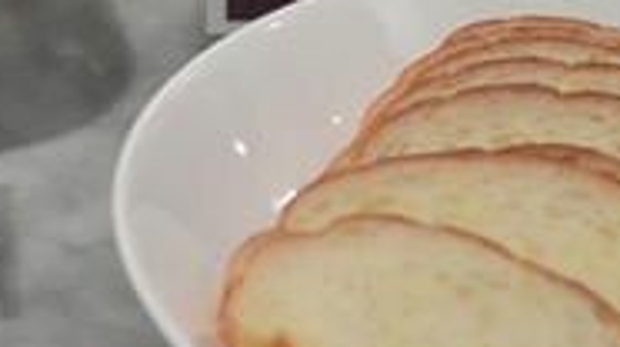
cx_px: -77
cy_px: -209
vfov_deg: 5.4
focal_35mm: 221
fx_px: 3628
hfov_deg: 9.7
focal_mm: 18.5
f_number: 1.8
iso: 500
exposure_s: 1/125
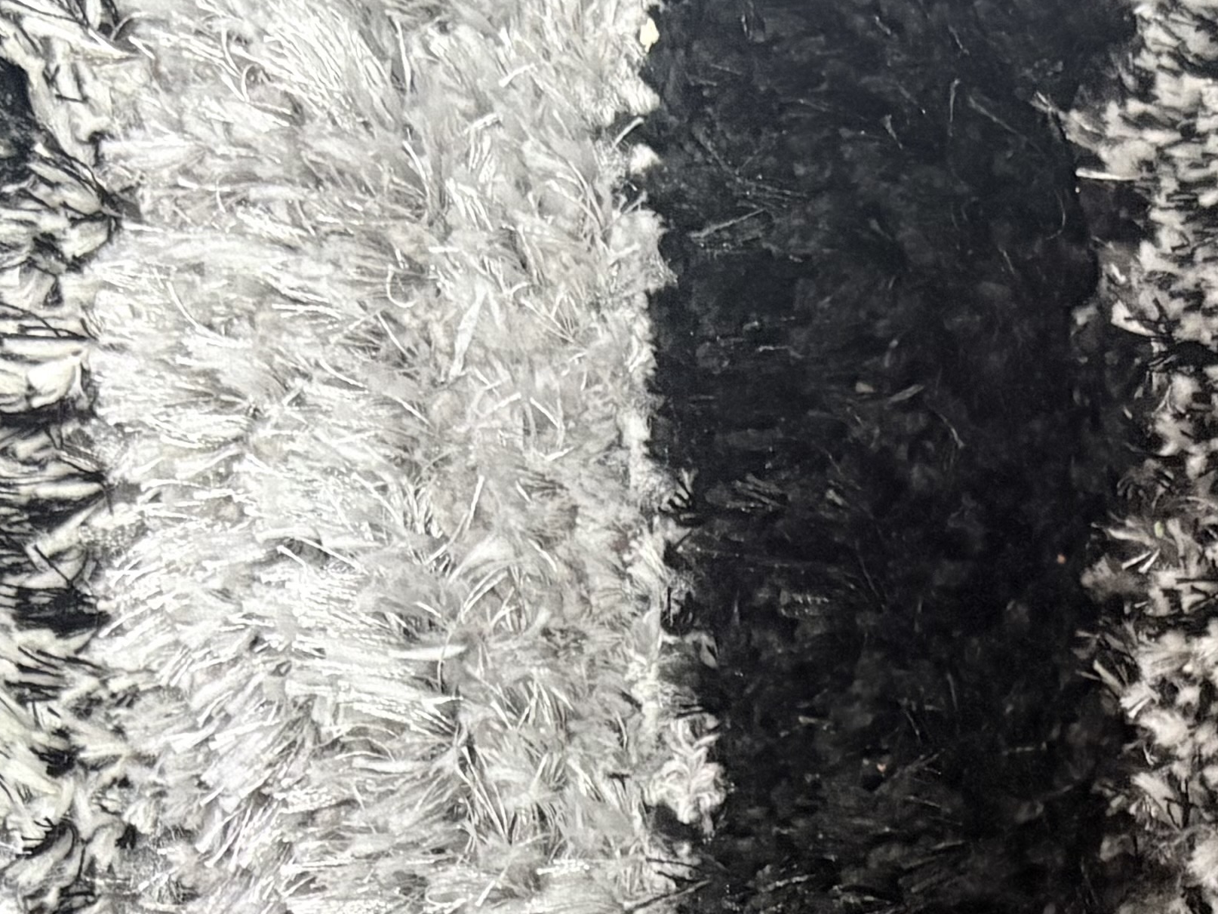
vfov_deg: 15.3
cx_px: 1111
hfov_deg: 20.8
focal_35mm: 92
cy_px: 1214
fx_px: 3238
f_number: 1.6
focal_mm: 5.96
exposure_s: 1/33
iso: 500
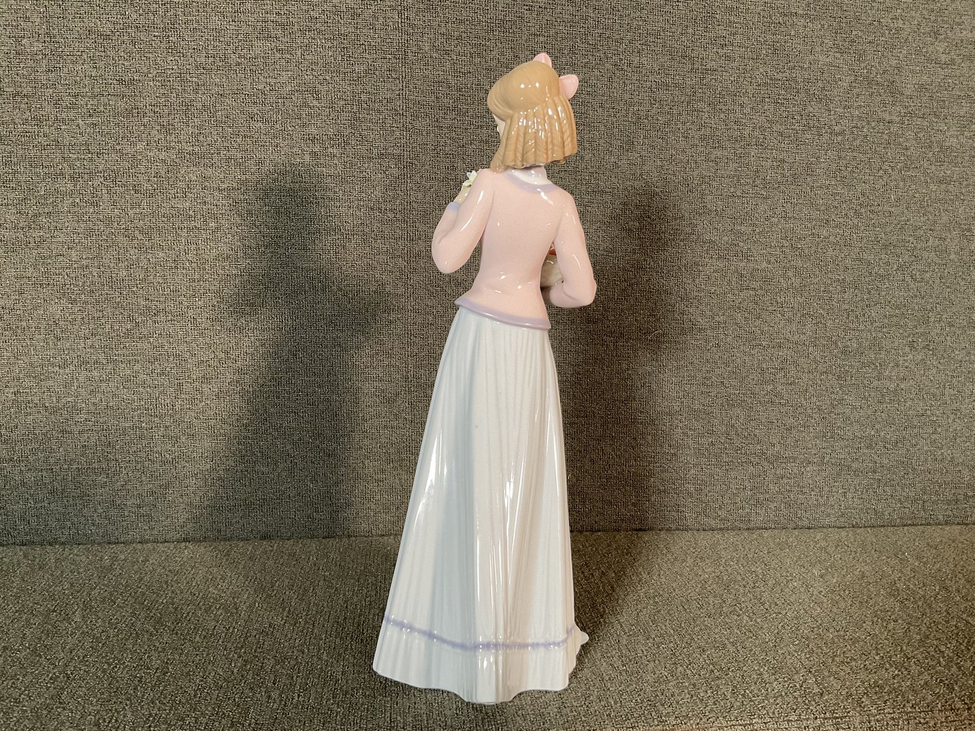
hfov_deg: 61.7
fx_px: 817
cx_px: 488
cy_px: 366
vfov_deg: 48.2
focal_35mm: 29
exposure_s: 1/60
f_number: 1.8
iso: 80
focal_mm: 3
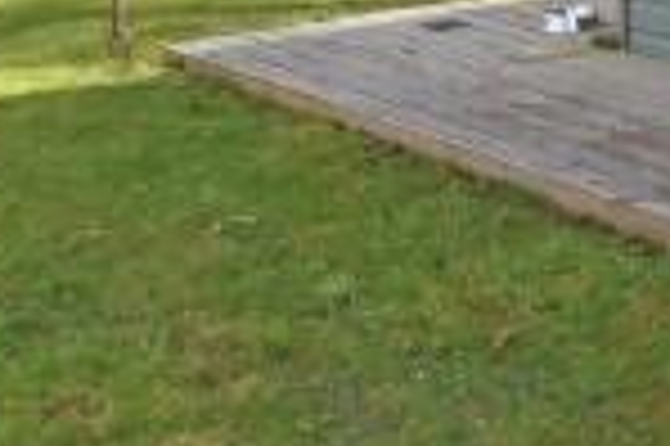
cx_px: 935
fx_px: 1915
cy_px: 7
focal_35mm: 103
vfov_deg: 13.1
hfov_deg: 18.1
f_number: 6.3
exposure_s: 1/160
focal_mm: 10
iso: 100
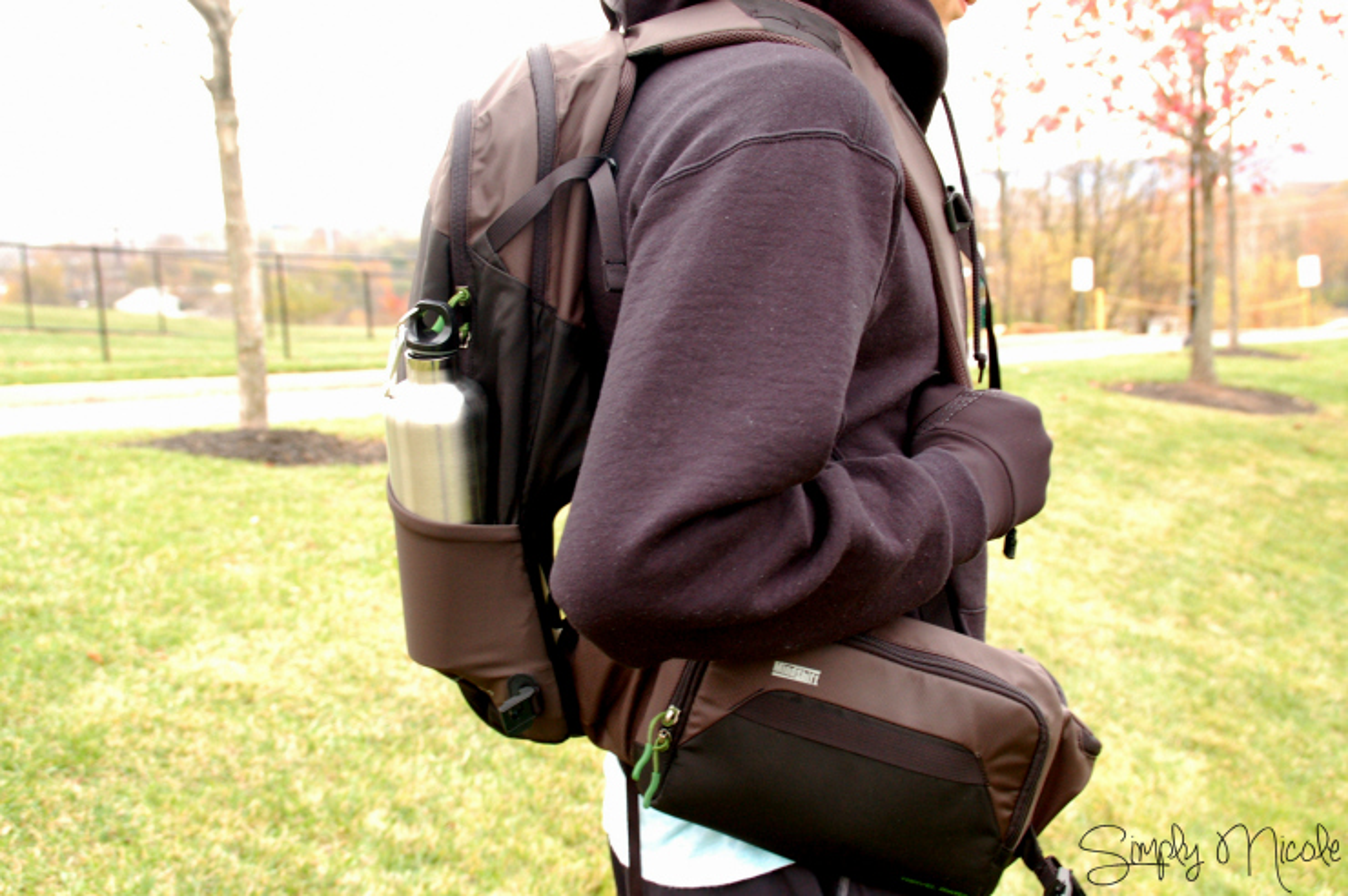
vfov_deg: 28.0
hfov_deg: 41.1
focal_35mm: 48
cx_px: 674
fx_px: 1796
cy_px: 448
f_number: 6.3
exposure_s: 1/25
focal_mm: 32
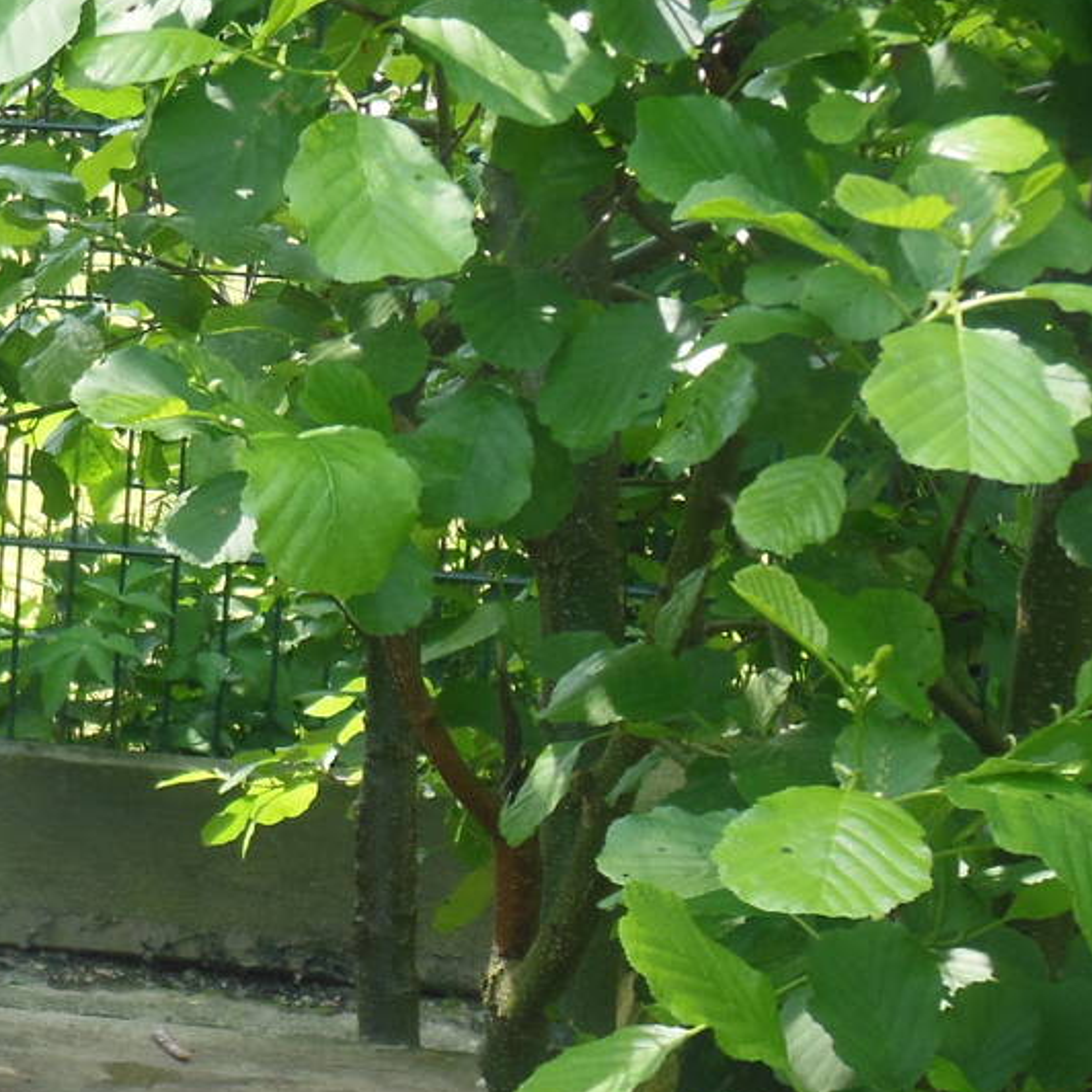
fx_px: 4747
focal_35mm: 133
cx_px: -380
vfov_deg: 13.1
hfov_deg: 12.7
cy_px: 874
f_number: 4
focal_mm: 8.9
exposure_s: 1/125
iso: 125
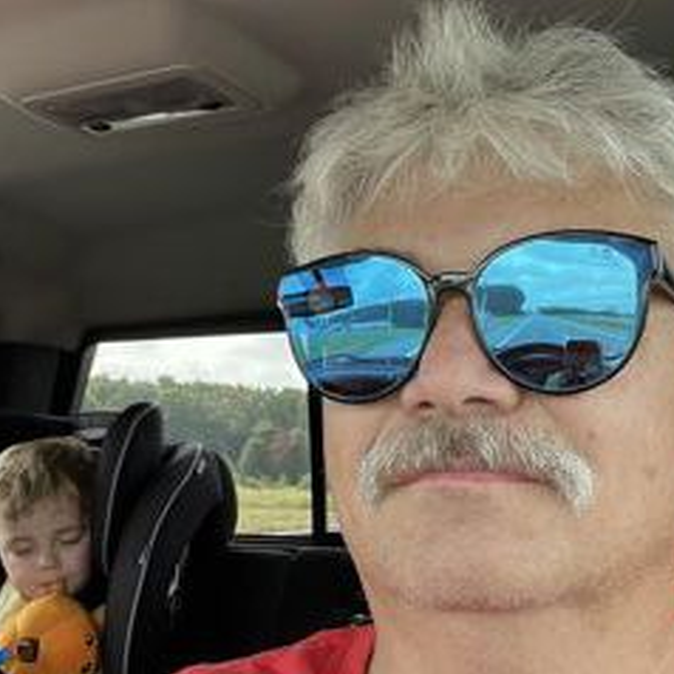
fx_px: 1079
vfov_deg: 34.6
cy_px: 394
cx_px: 275
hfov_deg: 34.6
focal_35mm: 49
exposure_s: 1/121
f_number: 2.2
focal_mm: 2.71
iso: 40
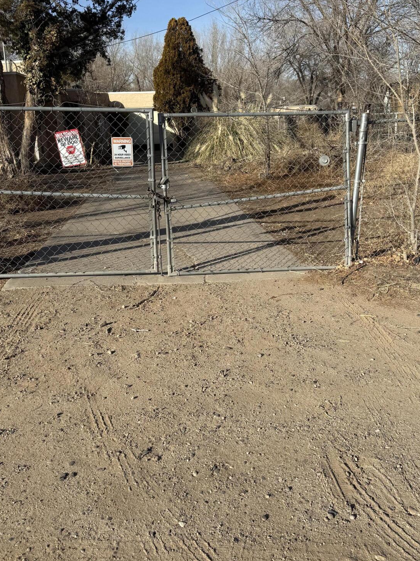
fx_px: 534
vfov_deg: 55.1
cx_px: 218
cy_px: 240
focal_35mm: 33
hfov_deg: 42.9
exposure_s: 1/4673
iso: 80
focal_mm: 6.76
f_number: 1.78
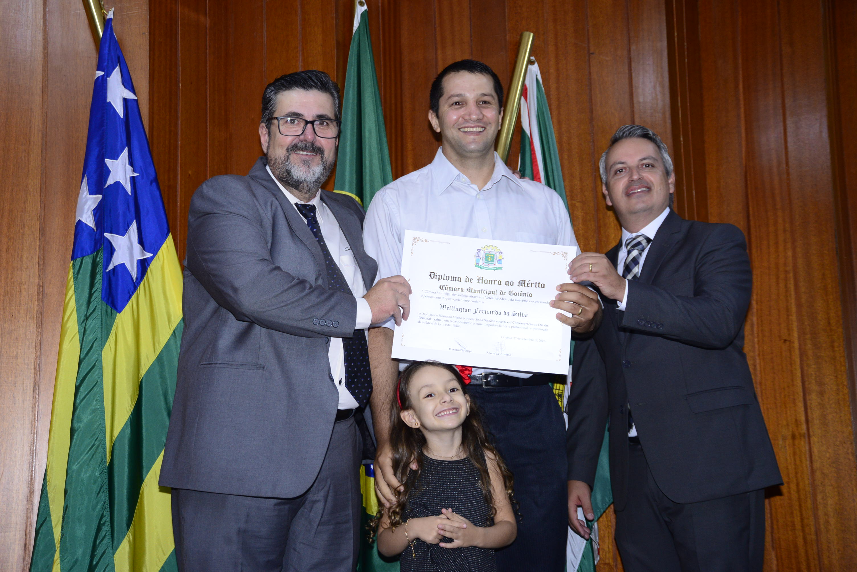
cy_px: 286
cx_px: 428
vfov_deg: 27.0
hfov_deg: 39.6
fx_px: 1191
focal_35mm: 50
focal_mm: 50
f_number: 5
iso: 1600
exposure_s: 1/125
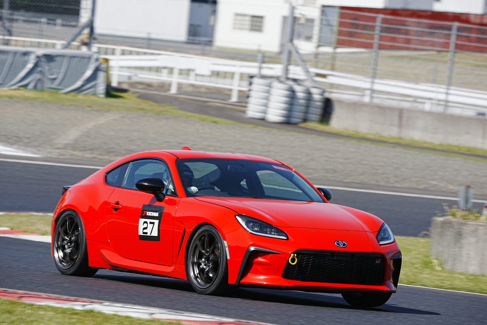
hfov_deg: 7.0
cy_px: 162
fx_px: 3977
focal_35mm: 294
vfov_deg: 4.7
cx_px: 244
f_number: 11
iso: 160
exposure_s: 1/320
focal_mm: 294
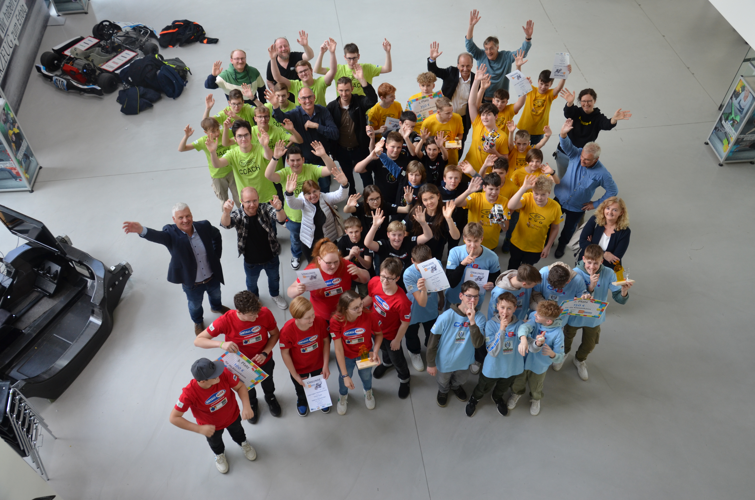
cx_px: 378
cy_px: 250
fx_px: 659
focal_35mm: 32
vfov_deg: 41.5
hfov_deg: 59.6
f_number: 5
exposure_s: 1/100
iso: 400
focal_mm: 21
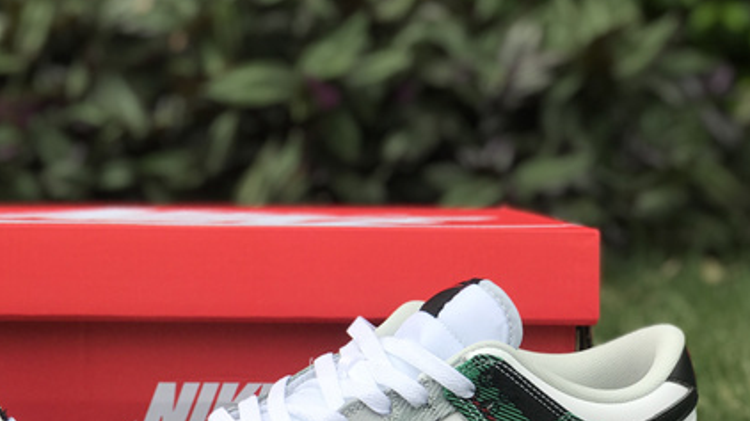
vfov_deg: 11.0
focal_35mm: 109
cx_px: 126
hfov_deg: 19.4
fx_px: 2167
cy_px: 424
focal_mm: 6.6
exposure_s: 1/339
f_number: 2.8
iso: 20
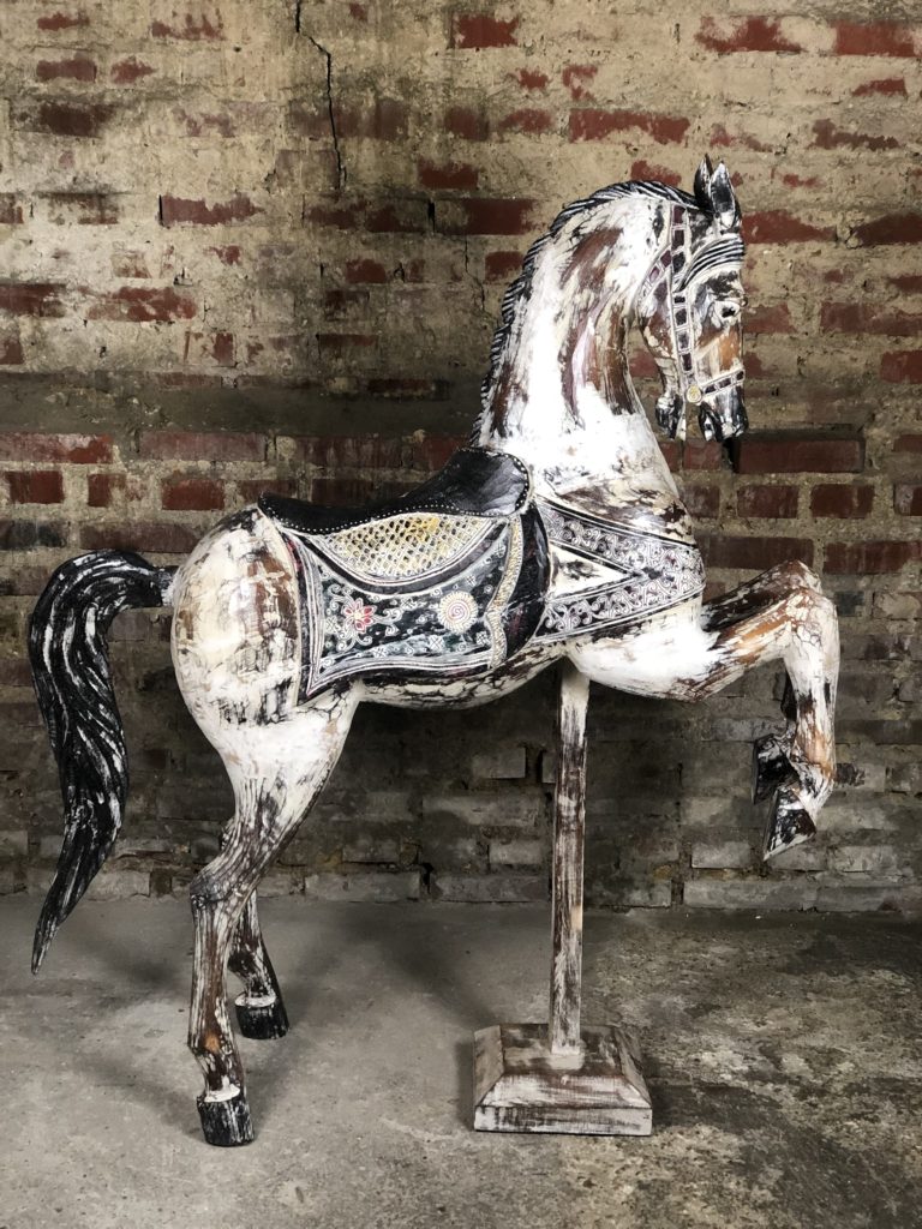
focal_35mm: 52
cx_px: 461
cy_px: 614
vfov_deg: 36.8
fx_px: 1847
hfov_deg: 28.0
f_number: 2.4
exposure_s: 1/25
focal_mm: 6
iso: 160
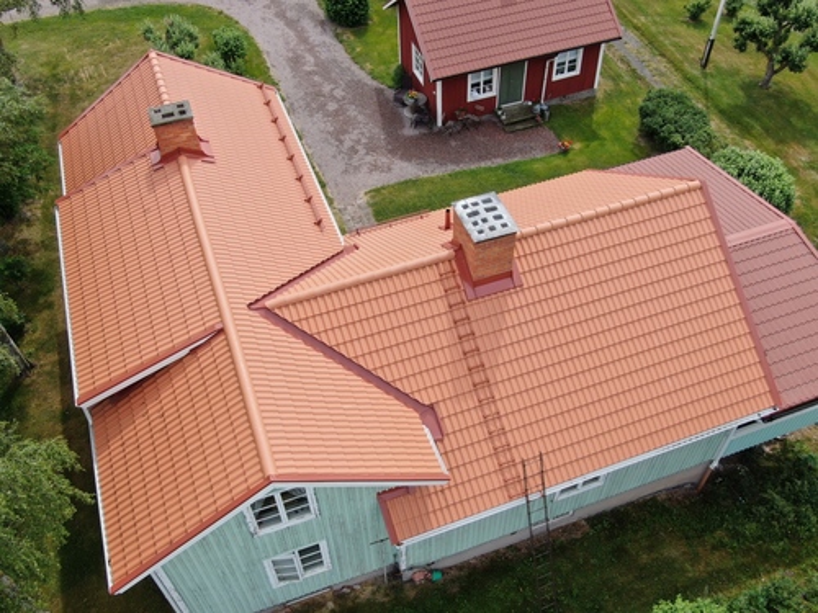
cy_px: 306
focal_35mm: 34
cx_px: 409
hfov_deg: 54.0
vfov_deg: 41.8
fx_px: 803
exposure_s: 1/640
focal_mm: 5.82
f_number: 3.2
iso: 100
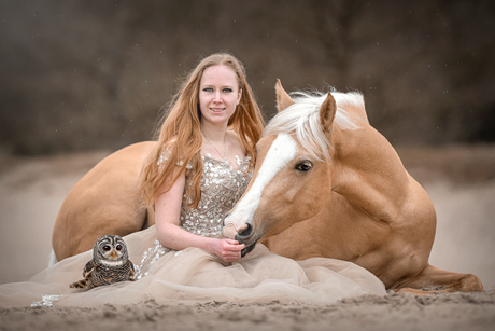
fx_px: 2476
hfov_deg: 11.4
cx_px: 248
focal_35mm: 180
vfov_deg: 7.6
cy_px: 166
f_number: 2.8
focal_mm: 180
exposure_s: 1/1250
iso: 200
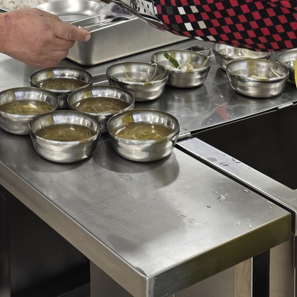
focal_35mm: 84
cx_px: 62
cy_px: -155
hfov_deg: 20.4
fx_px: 815
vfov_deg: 18.2
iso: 100
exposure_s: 1/120
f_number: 1.7
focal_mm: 6.3
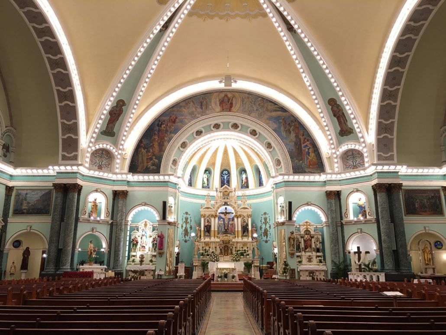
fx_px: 374
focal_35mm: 29
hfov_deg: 61.6
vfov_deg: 48.2
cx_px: 223
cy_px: 168
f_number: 2.2
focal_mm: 4.15
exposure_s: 1/15
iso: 50
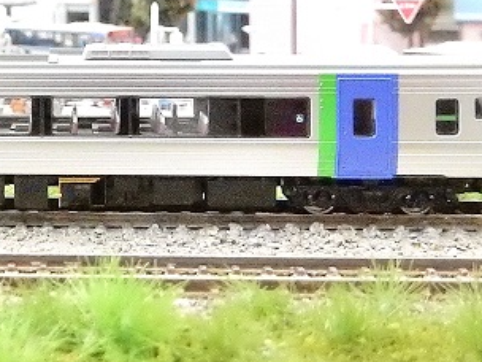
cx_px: 25
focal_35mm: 69
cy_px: -10
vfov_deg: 20.5
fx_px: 961
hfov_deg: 26.9
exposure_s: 1/60
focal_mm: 5.4
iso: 3200
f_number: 4
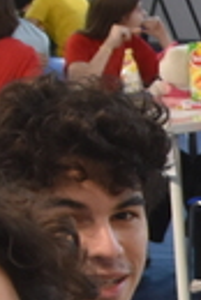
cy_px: 464
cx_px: 839
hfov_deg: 4.9
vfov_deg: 8.1
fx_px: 2080
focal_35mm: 249
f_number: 4.5
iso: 800
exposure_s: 1/80
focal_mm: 18
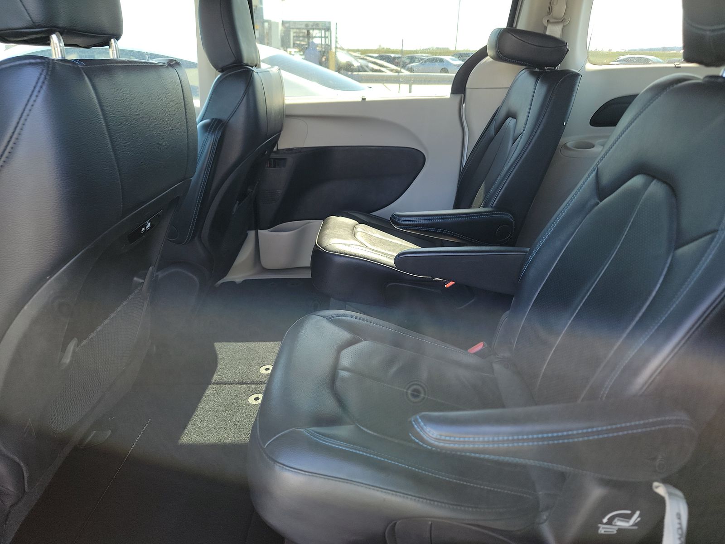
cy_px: 272
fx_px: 503
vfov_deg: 56.8
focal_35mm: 24
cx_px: 362
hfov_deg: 71.6
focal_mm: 6.7
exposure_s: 1/59
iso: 64
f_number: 1.8
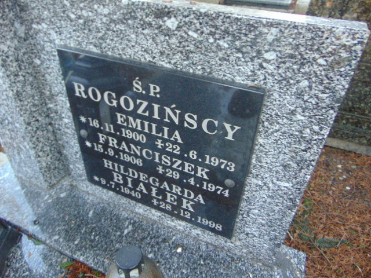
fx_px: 268
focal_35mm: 25
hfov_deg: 69.4
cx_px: 186
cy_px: 139
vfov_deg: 54.9
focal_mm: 4.5
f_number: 3
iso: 250
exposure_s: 1/80
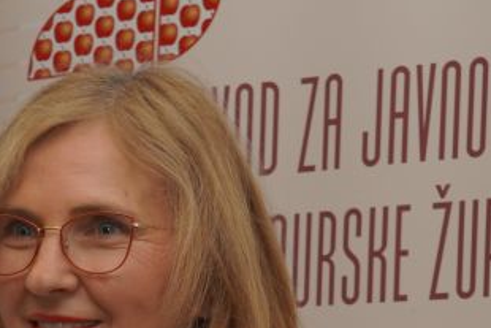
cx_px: -169
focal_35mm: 227
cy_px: 696
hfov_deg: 8.9
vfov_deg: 5.9
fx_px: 3096
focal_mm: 31.6
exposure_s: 1/200
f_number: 4
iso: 100
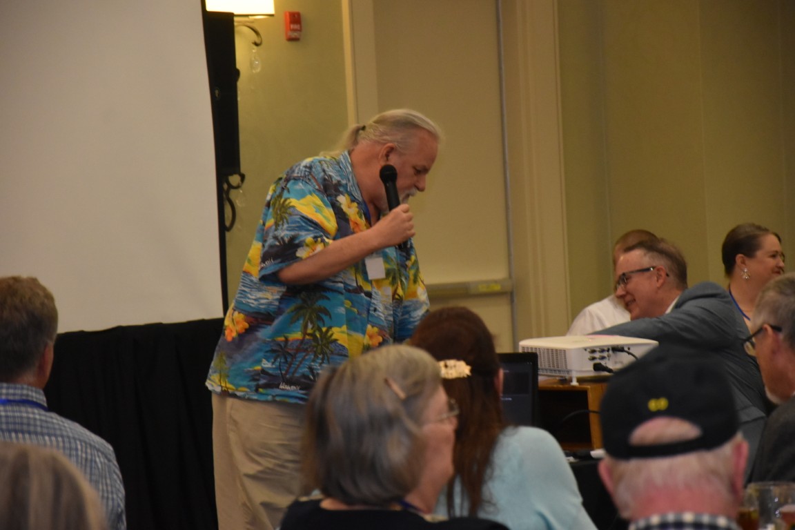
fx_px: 3478
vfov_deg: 8.7
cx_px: 398
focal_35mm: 158
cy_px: 265
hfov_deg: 13.0
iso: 2800
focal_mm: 105
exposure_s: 1/60
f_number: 5.6
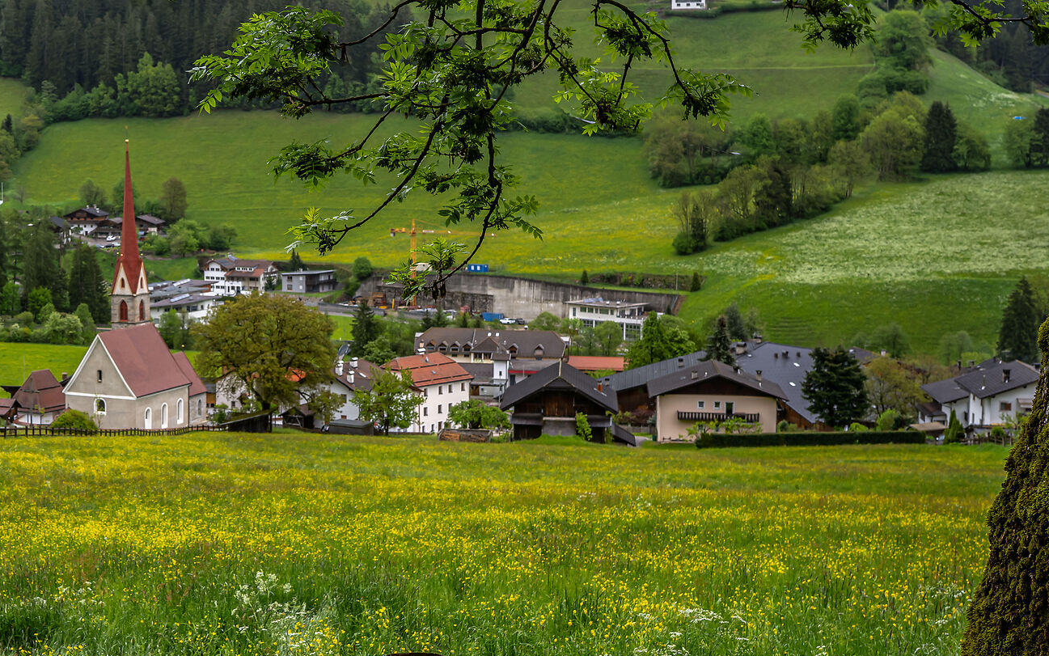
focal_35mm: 66
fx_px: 1887
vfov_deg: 19.7
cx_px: 161
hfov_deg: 30.1
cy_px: 304
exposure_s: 1/60
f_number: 8
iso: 100
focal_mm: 35
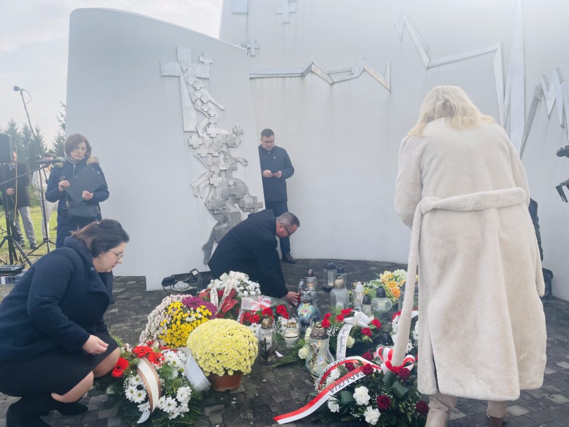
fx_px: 427
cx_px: 284
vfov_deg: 53.1
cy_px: 214
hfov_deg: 67.3
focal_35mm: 26
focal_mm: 4.2
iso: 32
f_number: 1.6
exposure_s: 1/955
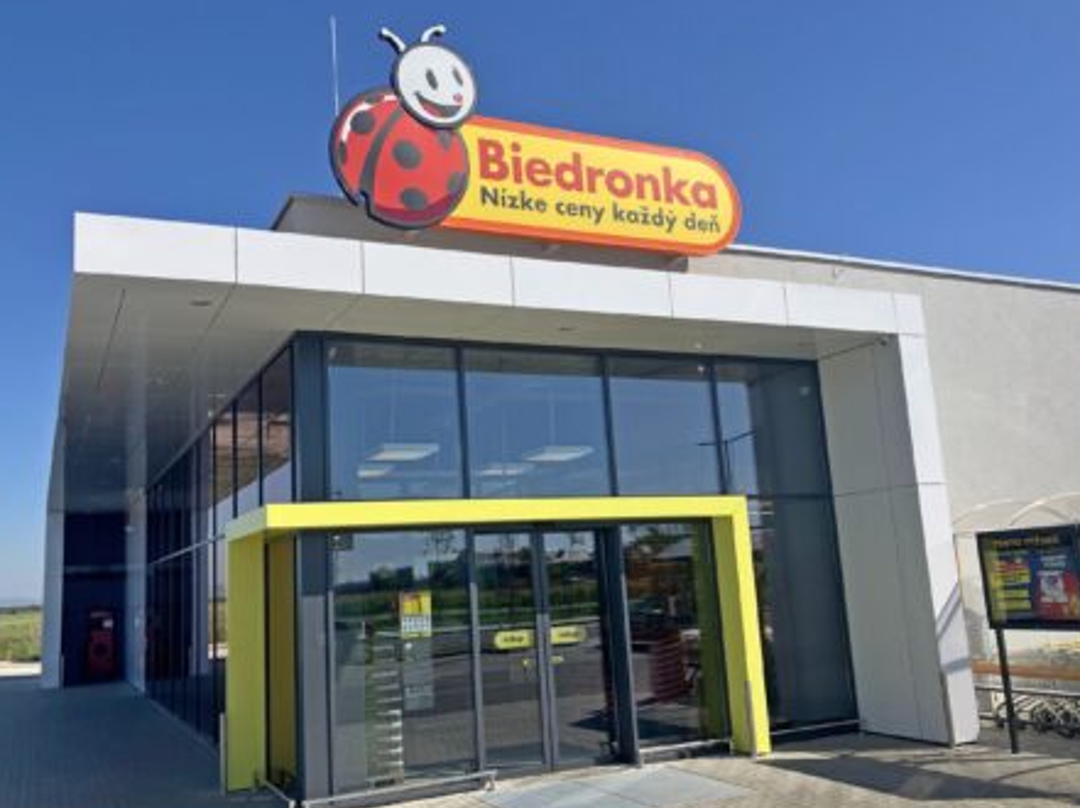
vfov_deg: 46.7
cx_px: 512
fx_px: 935
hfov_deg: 60.0
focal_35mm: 30
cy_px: 409
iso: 32
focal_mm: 3.99
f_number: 1.8
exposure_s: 1/3247
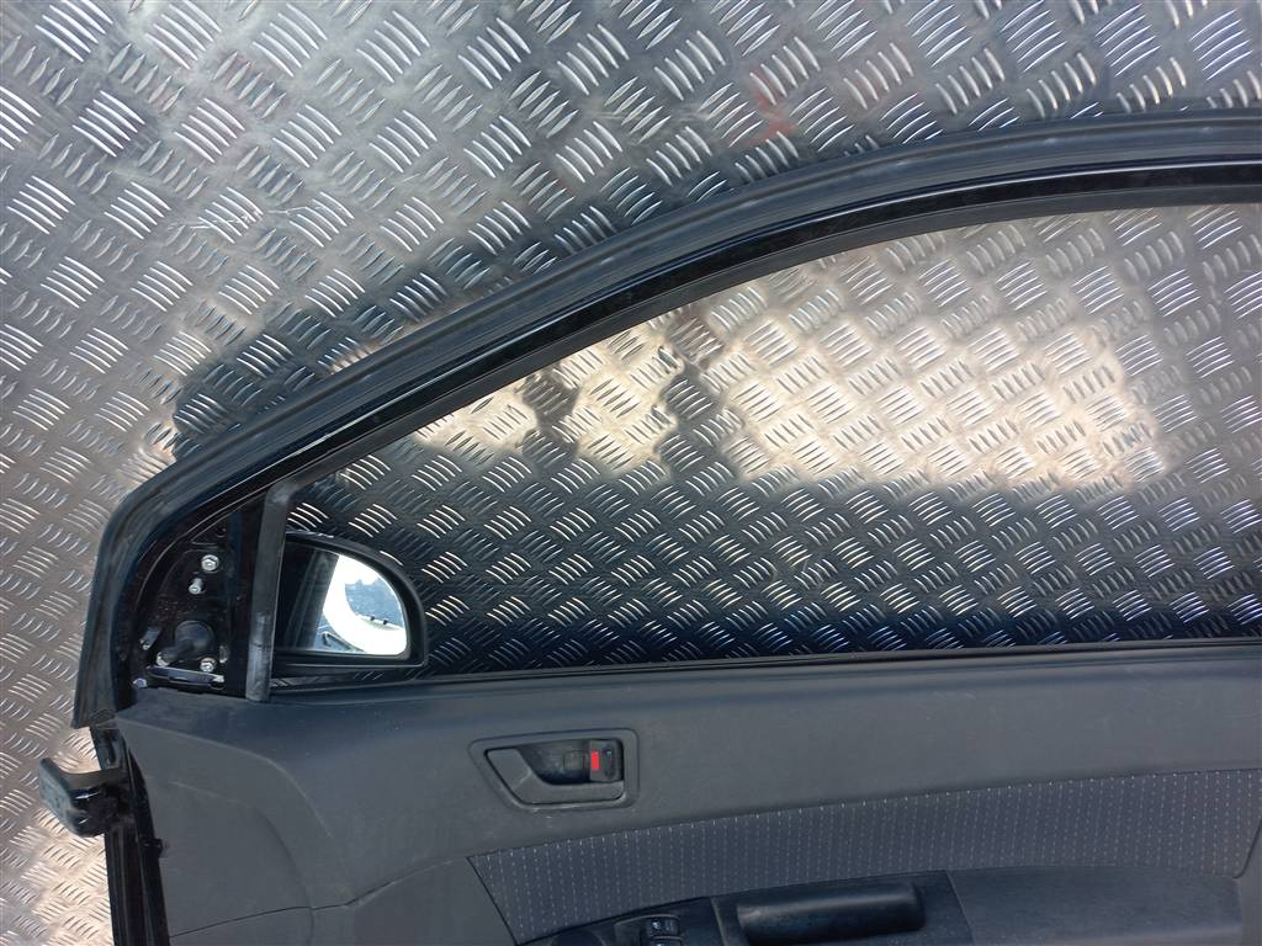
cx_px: 631
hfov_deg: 69.4
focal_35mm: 25
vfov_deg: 54.9
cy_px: 473
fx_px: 911
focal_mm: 4.6
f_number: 1.8
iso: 40
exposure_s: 1/50
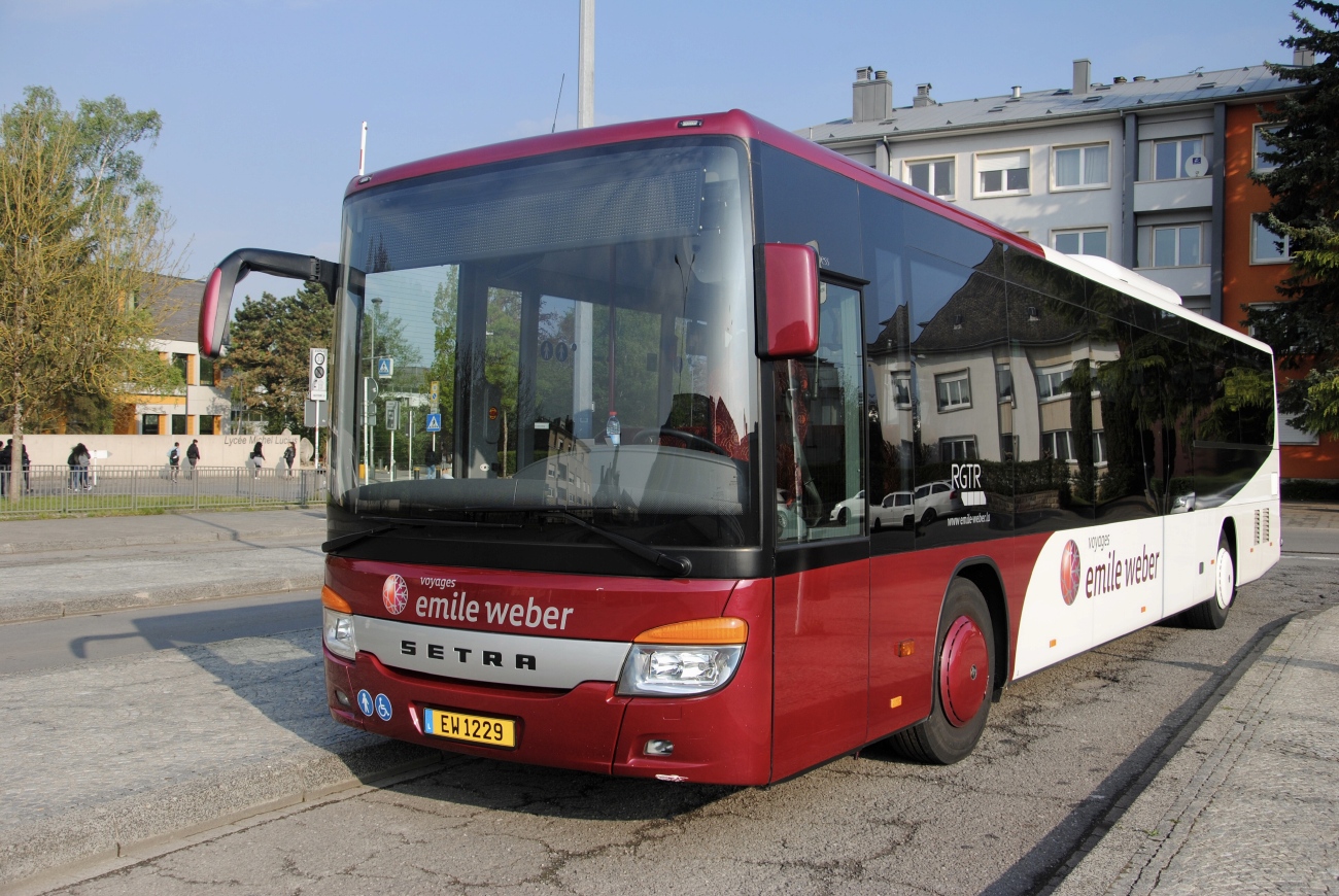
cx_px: 670
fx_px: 1340
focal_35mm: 36
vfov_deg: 37.0
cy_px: 448
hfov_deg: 53.1
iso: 100
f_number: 6.3
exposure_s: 1/320
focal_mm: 24
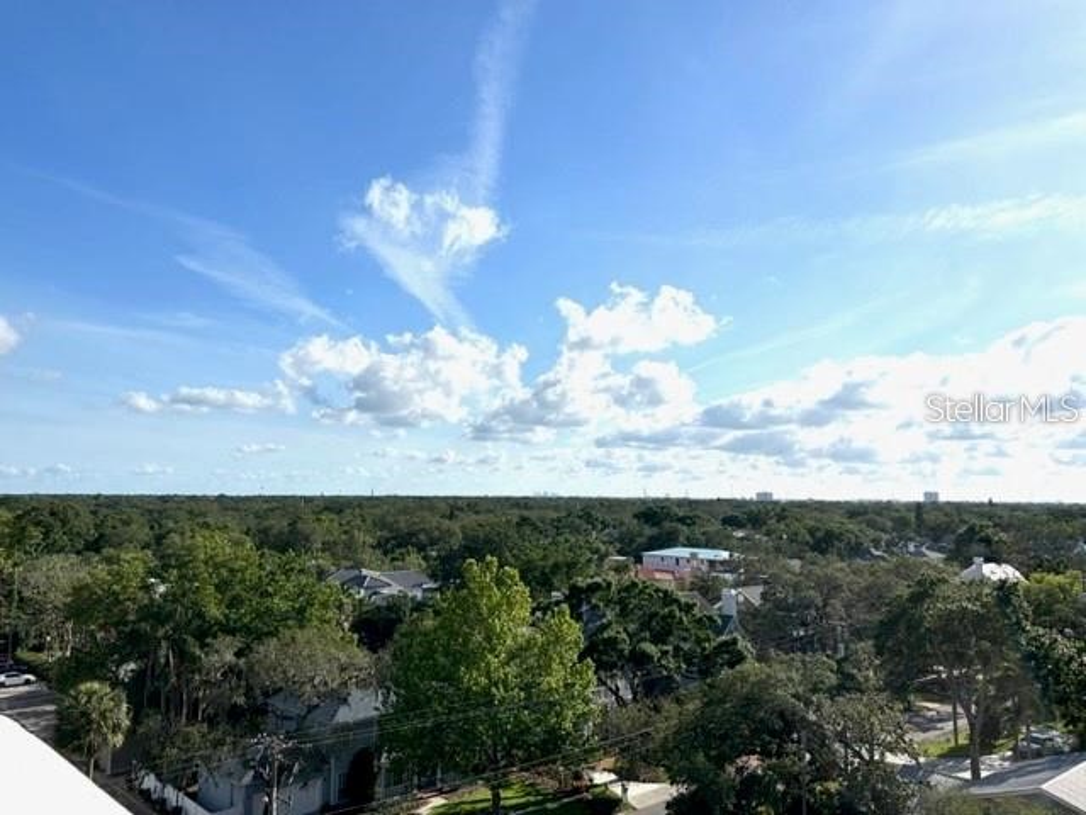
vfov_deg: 53.1
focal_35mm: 26
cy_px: 408
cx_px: 543
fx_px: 816
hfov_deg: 67.3
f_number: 1.5
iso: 50
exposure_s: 1/10309
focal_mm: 5.7
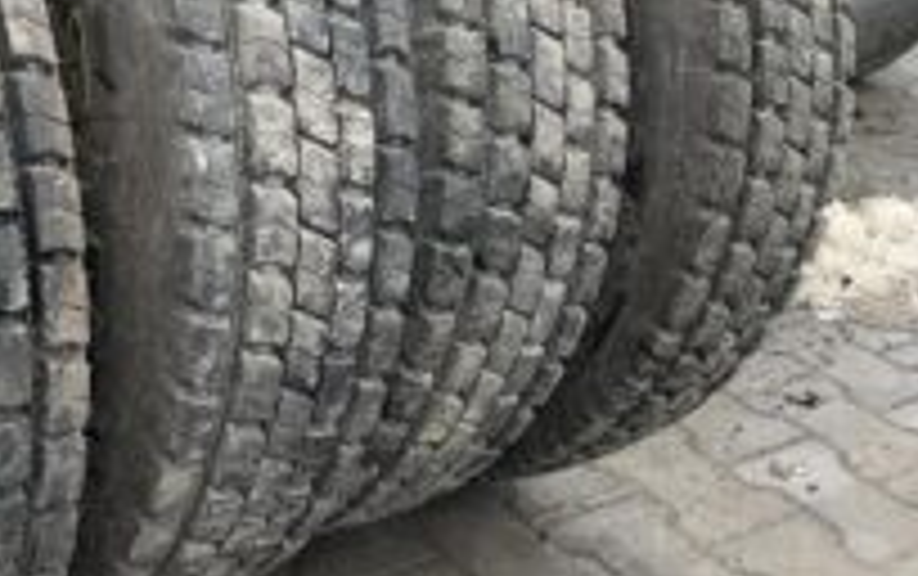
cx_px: 166
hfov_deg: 33.9
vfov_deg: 22.4
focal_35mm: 58
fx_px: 1453
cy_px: 241
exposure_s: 1/121
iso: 50
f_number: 1.8
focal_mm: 4.25
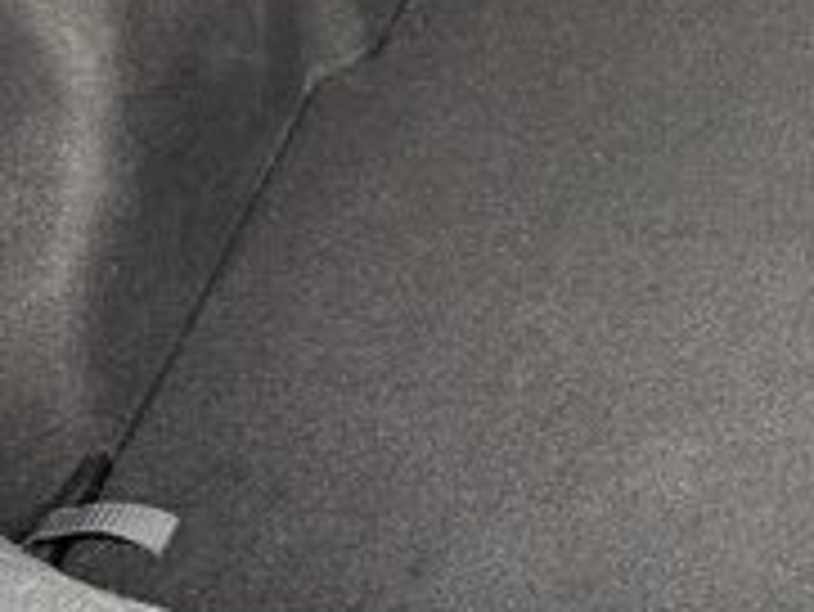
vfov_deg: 13.5
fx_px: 2494
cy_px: -148
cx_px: 1331
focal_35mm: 106
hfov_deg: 16.4
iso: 320
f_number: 1.78
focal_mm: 6.76
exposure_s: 1/60
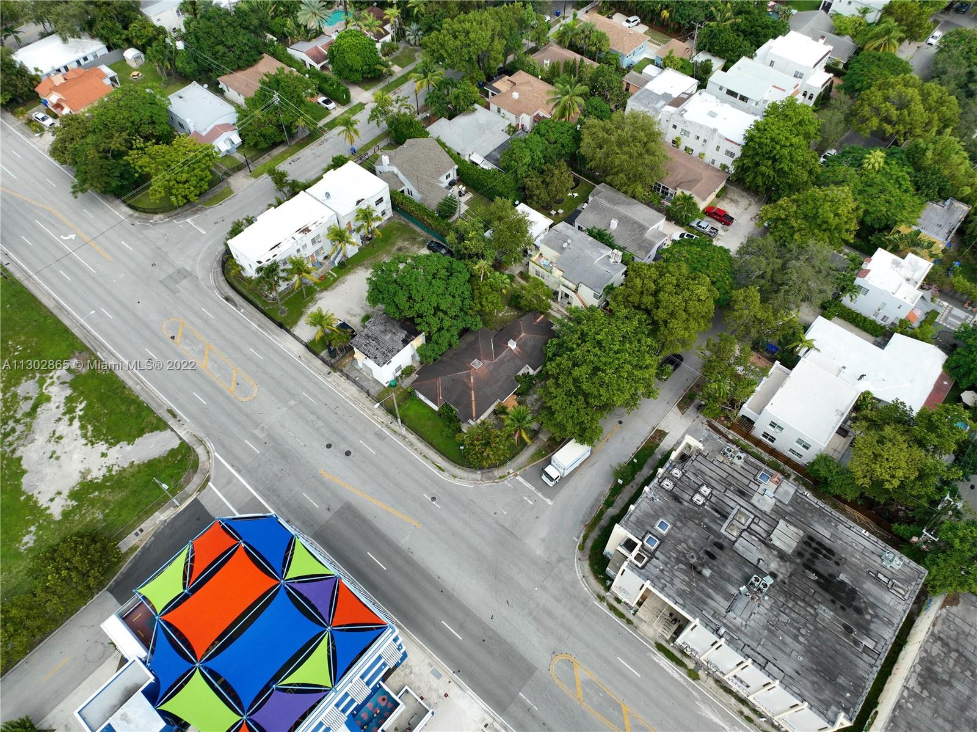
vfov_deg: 56.8
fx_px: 677
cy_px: 366
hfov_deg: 71.6
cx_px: 488
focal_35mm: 24
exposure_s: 1/1250
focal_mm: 12.29
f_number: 2.8
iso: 120
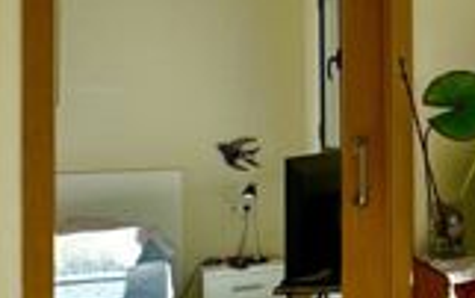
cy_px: 112
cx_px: 786
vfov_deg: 20.0
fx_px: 842
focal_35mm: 65
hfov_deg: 22.7
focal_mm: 2.22
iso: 40
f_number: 2.2
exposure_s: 1/1335
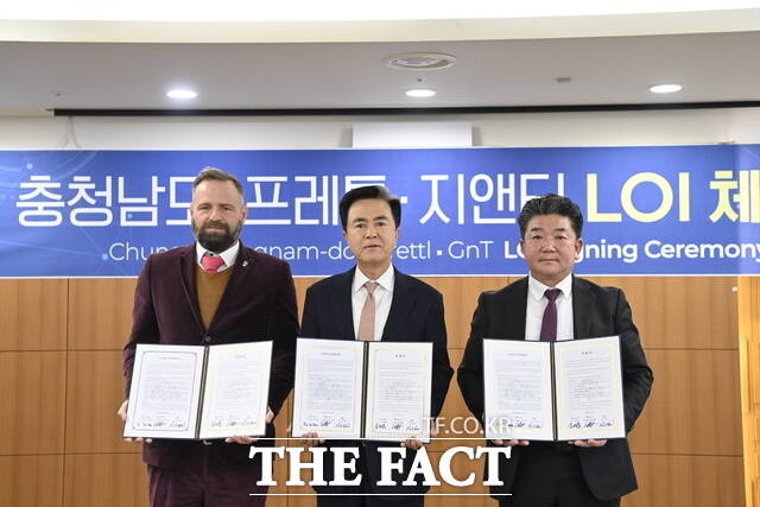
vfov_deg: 26.0
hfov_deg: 38.2
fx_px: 1098
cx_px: 380
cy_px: 254
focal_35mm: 52
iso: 2000
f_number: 4
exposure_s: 1/200
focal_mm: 52
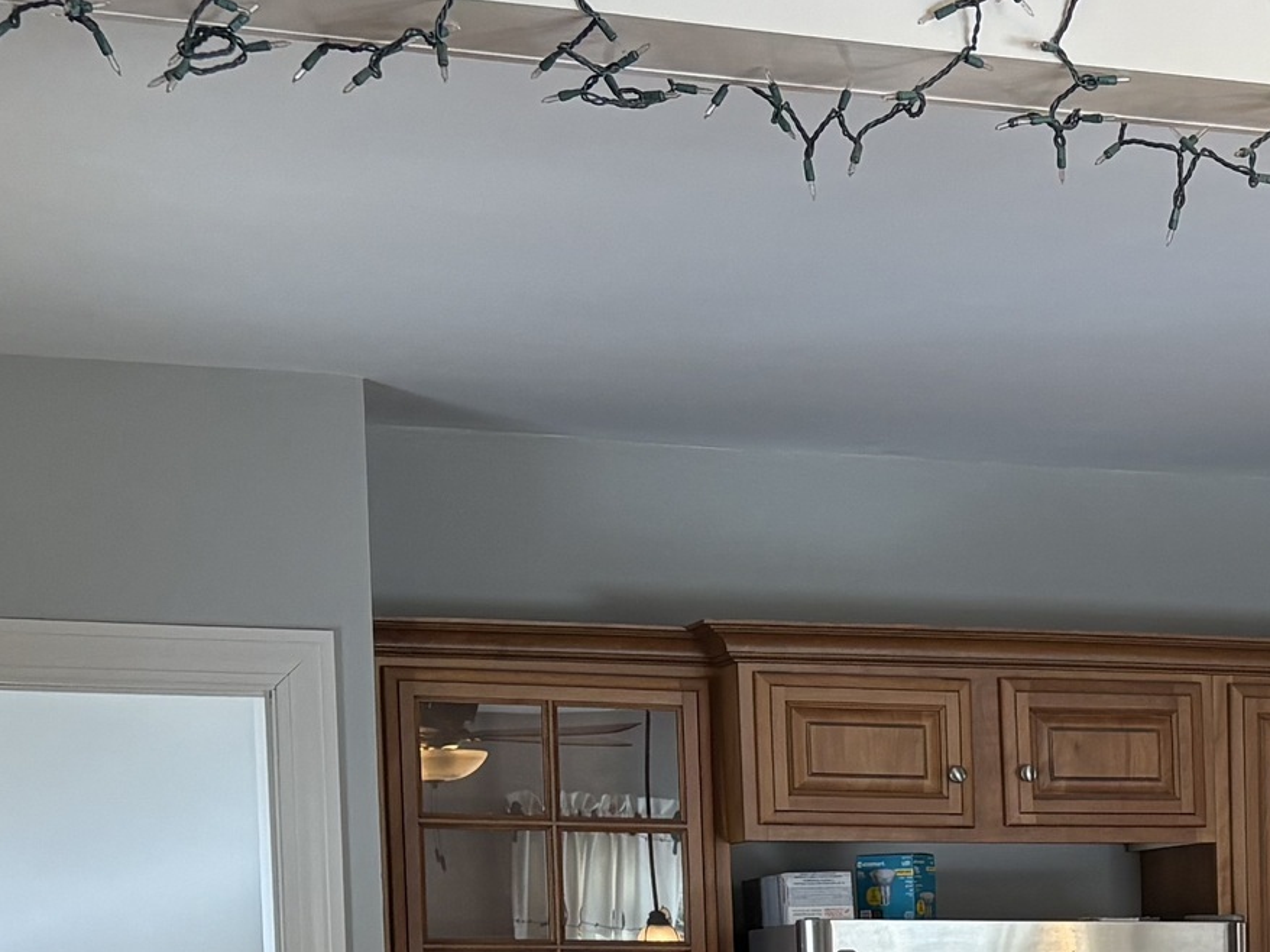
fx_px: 3338
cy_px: 1314
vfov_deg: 15.3
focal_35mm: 91
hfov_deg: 20.3
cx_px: 1493
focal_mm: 5.96
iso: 100
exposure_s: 1/120
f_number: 1.6
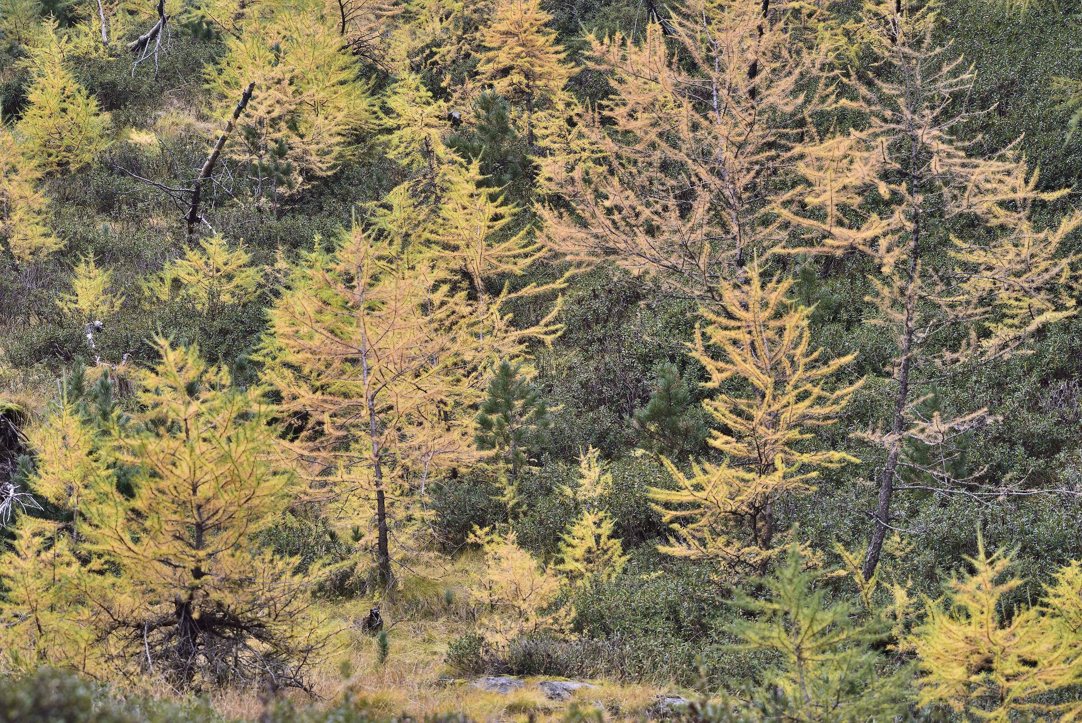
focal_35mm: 210
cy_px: 362
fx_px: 6314
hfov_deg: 9.8
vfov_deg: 6.5
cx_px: 541
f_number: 8
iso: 800
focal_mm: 210
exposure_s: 1/320
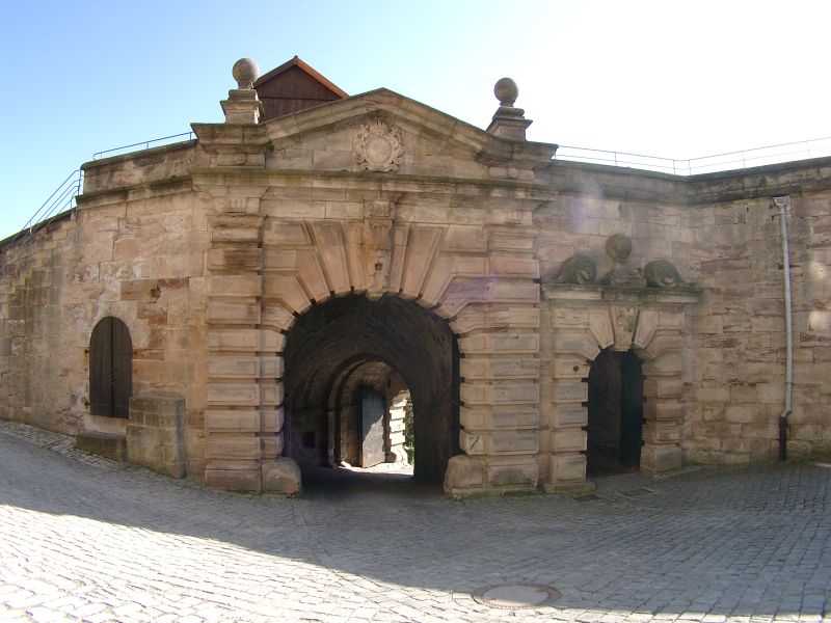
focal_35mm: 34
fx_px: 816
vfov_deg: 41.8
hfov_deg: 54.0
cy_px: 312
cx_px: 416
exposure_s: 1/231
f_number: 4
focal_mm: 7.13
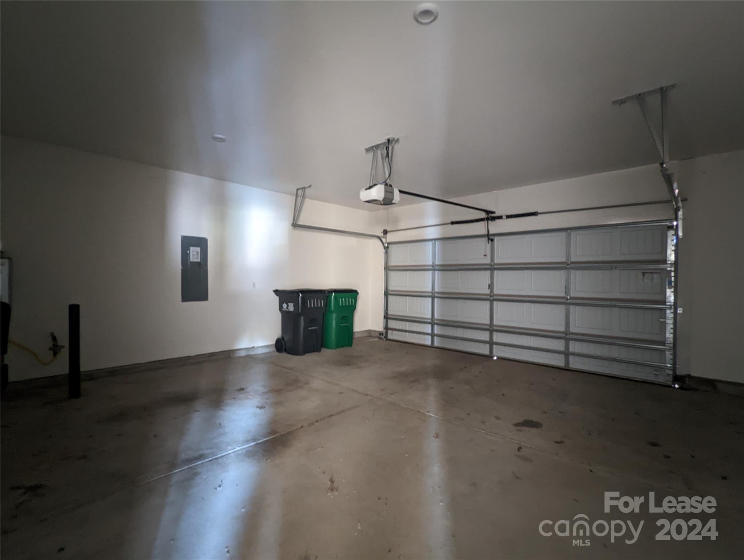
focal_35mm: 16
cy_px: 280
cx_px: 372
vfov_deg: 78.2
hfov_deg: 94.4
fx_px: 344
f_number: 2.2
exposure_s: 1/1.88
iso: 1589
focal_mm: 2.35
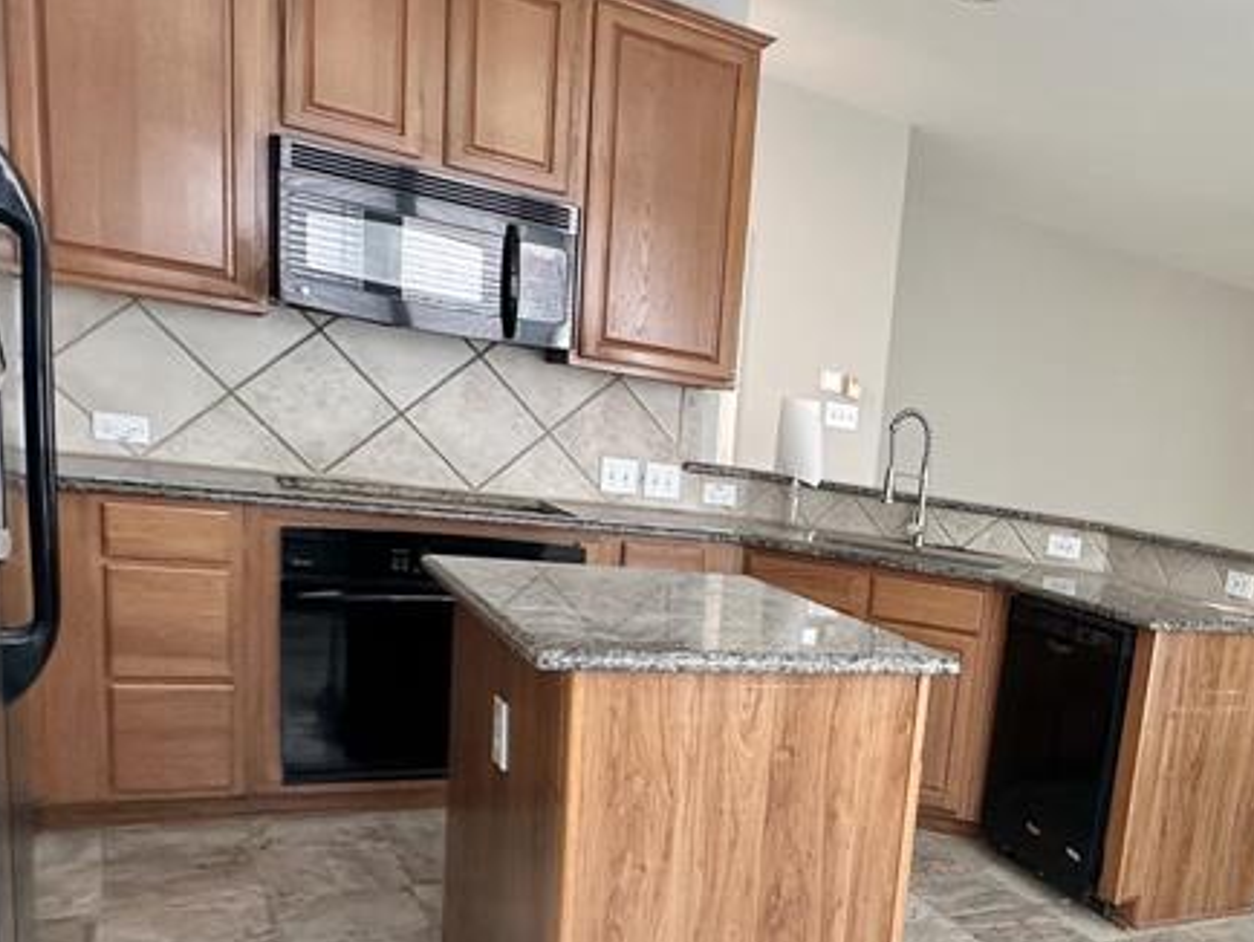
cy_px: 734
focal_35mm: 33
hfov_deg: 50.2
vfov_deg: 41.4
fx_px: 1196
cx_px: 1089
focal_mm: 2.22
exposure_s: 1/60
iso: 250
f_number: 2.2
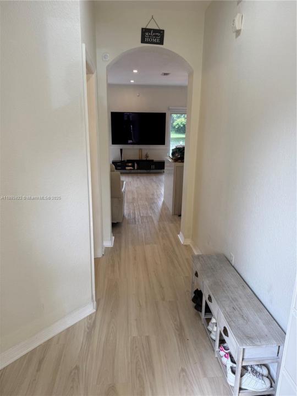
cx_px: 148
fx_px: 275
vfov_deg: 71.6
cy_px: 198
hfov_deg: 56.8
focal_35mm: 24
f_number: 1.78
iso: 50
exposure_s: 1/120
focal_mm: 6.76
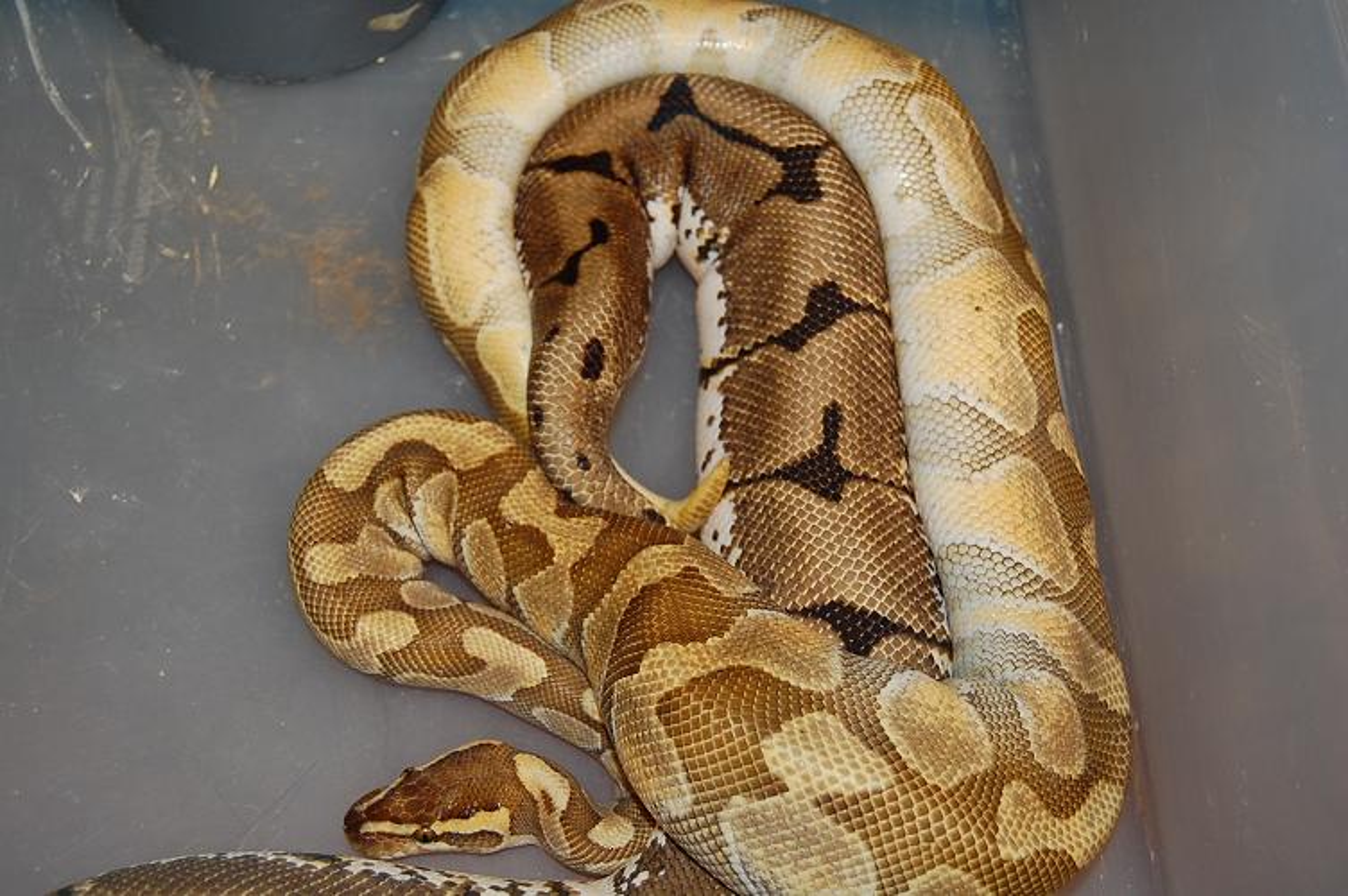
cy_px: 448
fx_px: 1796
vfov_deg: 28.0
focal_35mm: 48
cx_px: 674
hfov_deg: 41.1
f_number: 4.5
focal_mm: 32
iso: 400
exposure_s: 1/60
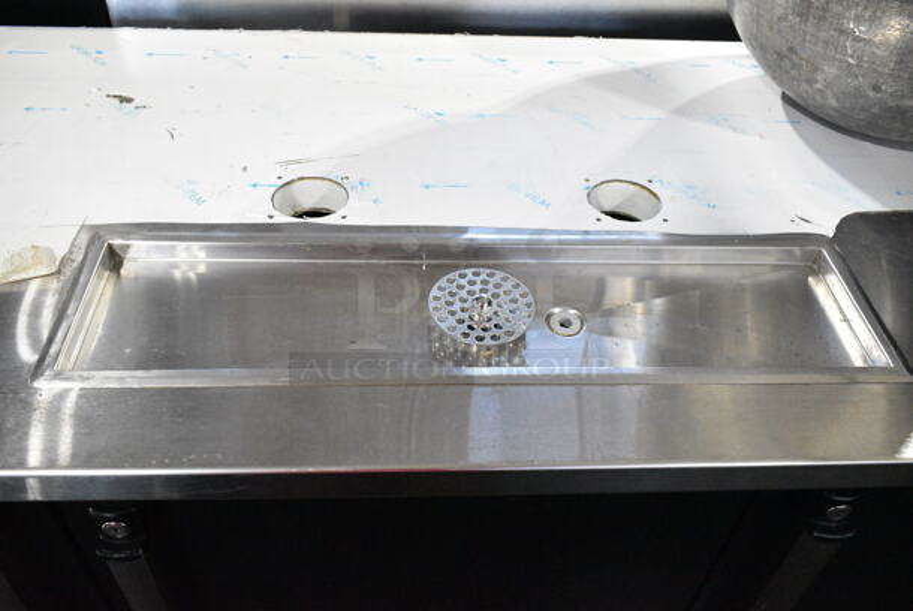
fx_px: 762
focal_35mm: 30
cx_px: 456
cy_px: 306
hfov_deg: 61.9
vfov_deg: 43.7
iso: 6400
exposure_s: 1/160
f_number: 6.3
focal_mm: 20
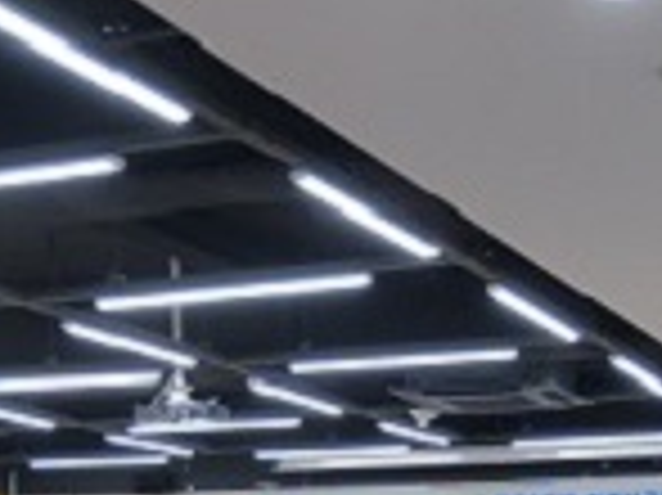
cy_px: 634
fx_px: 1796
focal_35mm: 94
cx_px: 275
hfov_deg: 20.9
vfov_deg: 15.0
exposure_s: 1/80
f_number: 2.8
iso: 500
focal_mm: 21.3
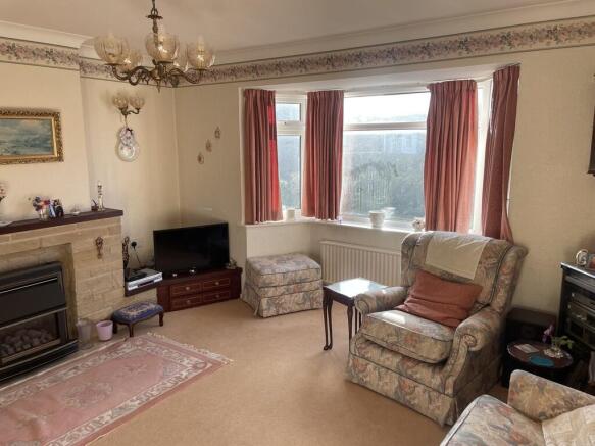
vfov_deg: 53.0
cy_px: 223
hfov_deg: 67.3
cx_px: 298
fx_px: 447
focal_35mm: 26
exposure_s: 1/179
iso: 32
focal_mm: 4.2
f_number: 1.6
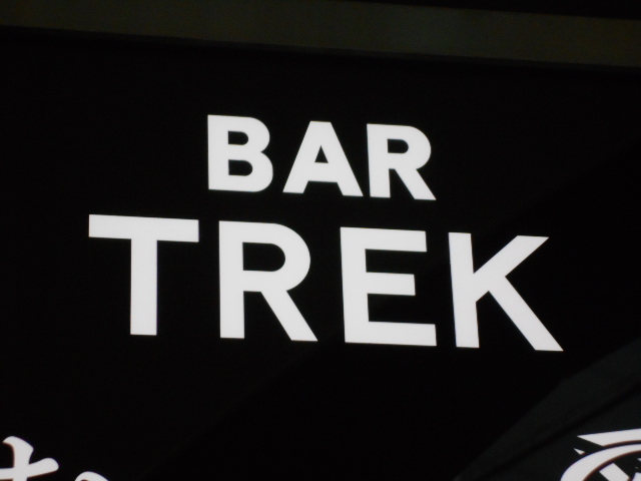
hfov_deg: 17.4
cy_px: 240
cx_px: 320
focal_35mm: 113
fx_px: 2092
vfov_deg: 13.1
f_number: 6
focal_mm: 20.1
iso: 400
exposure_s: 1/50
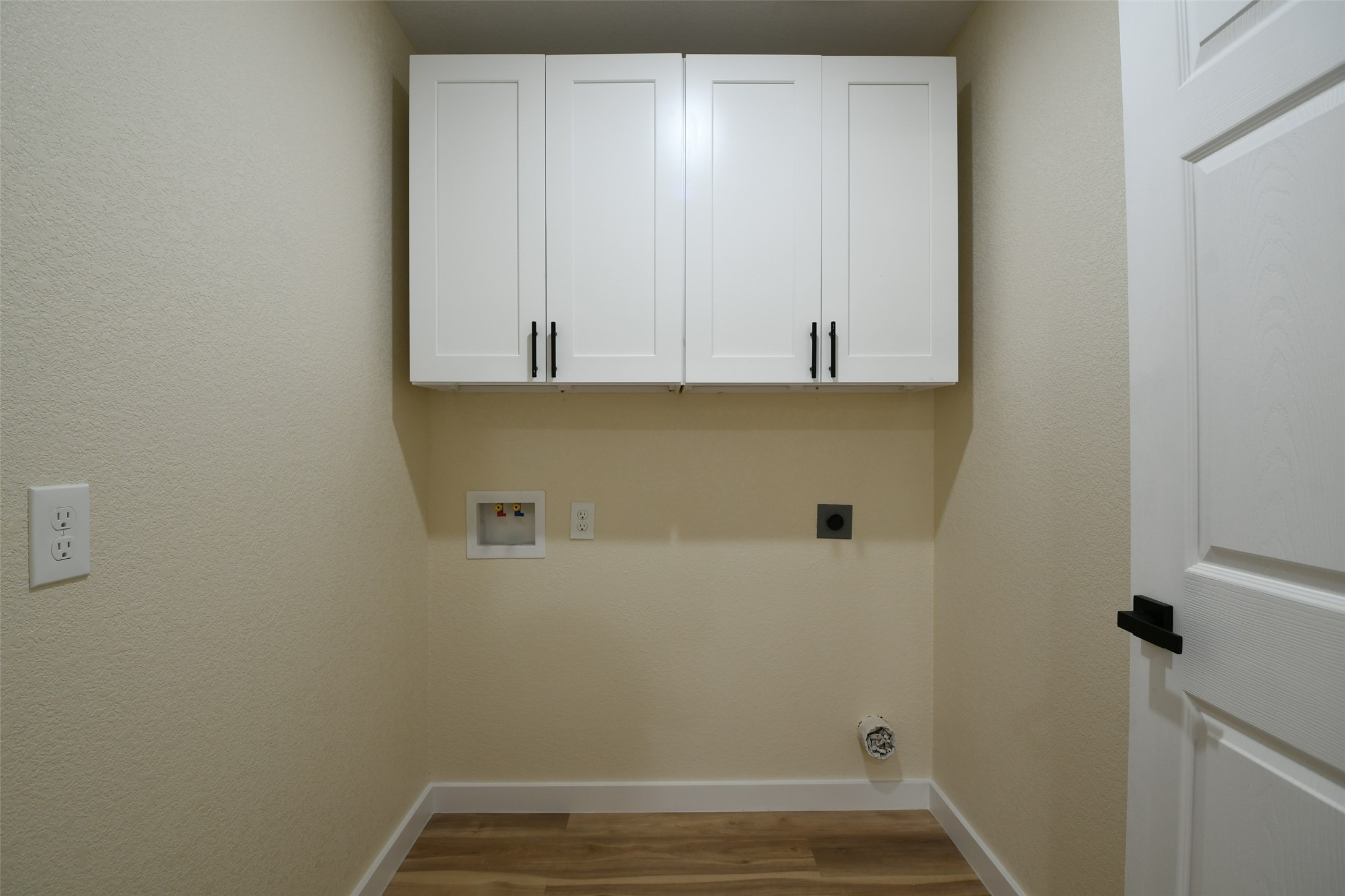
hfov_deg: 100.4
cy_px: 448
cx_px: 672
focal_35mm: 15
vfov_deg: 77.3
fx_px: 560
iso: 400
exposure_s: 1/25
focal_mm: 10
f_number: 6.3
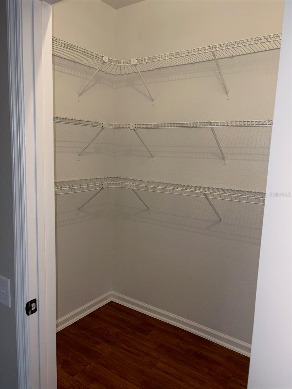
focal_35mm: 26
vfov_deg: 67.3
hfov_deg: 53.1
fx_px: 292
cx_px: 146
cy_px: 194
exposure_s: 1/24
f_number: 1.6
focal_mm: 5.96
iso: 40
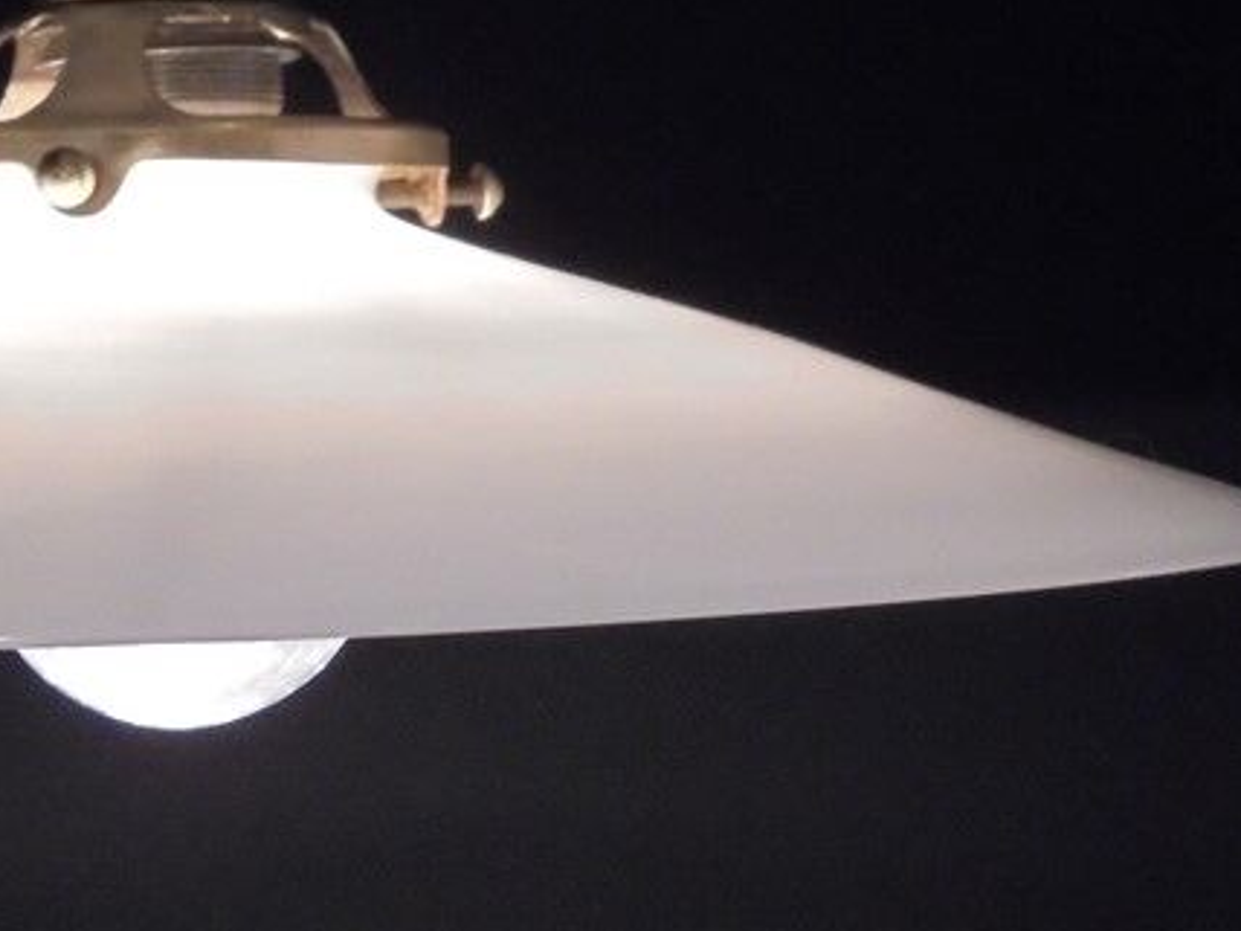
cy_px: 352
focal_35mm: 103
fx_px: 3693
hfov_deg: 18.7
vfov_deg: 14.4
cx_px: 75
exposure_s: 1/25
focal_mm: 8.9
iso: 400
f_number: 4.8
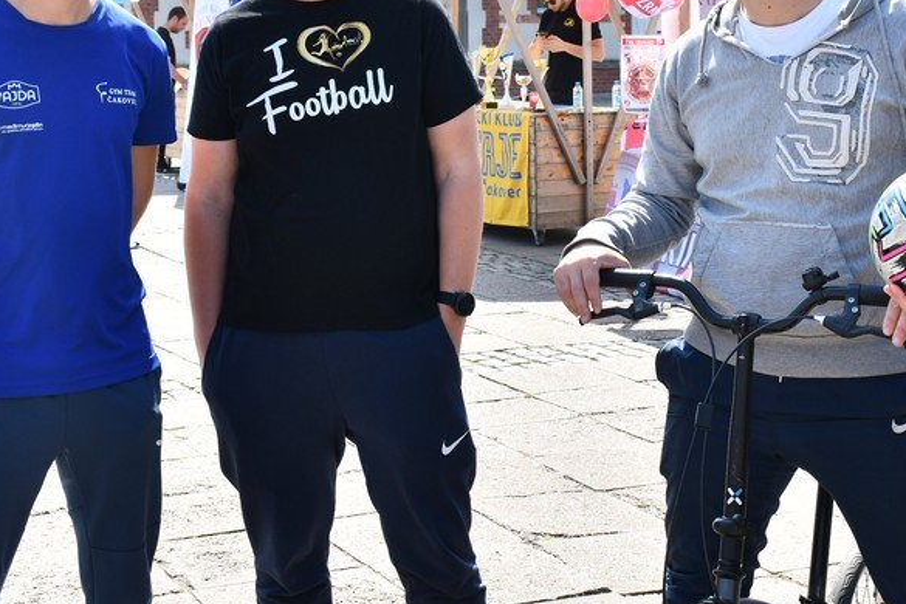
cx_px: 562
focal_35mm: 70
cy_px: 83
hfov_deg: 28.7
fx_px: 1762
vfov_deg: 19.2
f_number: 7.1
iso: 200
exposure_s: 1/250
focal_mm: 27
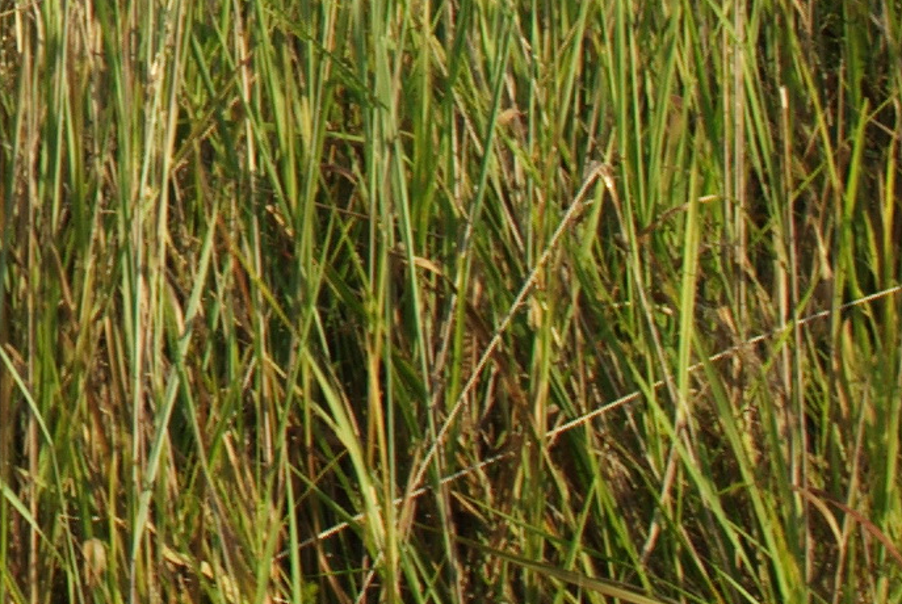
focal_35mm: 186
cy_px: -437
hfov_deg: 9.7
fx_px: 4666
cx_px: -1296
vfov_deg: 7.2
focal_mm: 22
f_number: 10
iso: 160
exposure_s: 1/80
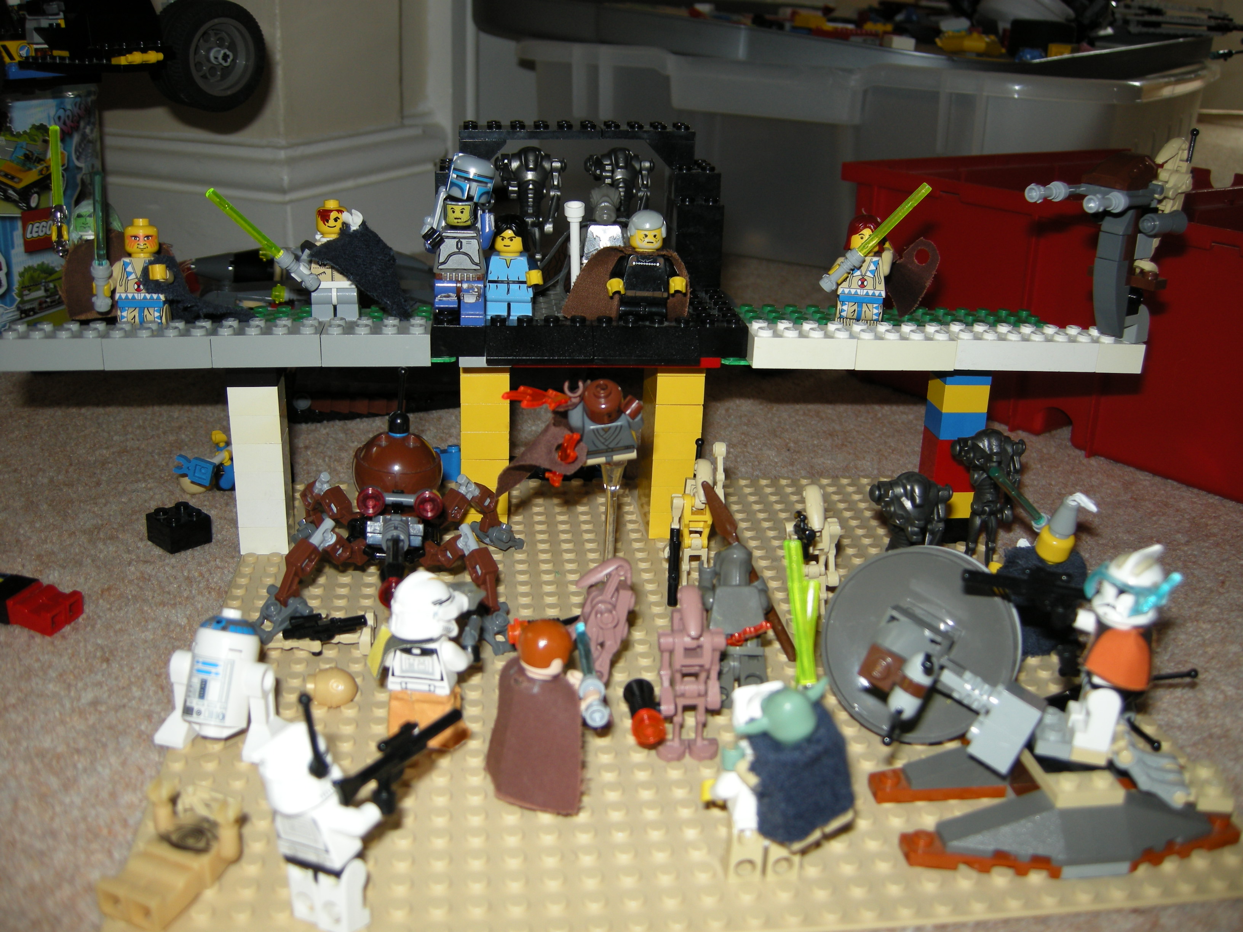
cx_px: 622
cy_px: 466
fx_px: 1257
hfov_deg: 52.6
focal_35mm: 35
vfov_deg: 40.7
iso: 64
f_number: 2.7
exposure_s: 1/60
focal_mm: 7.5
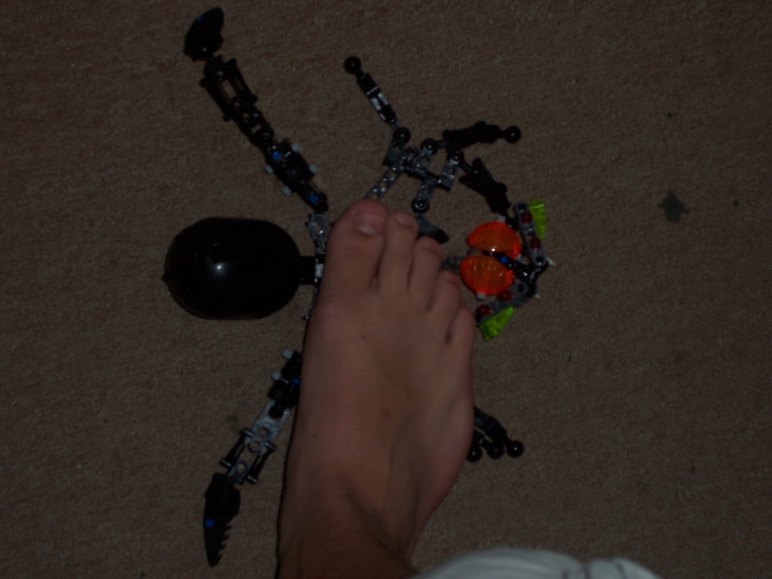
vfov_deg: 18.0
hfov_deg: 23.8
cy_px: 290
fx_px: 1829
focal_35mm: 82
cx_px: 386
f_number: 4.1
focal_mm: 13.5
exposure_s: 1/90
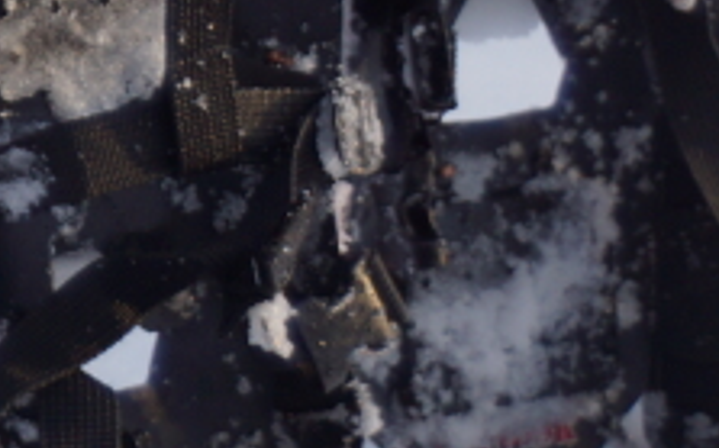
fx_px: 4034
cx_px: -693
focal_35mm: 206
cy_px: -110
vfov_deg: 6.3
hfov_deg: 9.5
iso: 125
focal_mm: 30
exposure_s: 1/60
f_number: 4
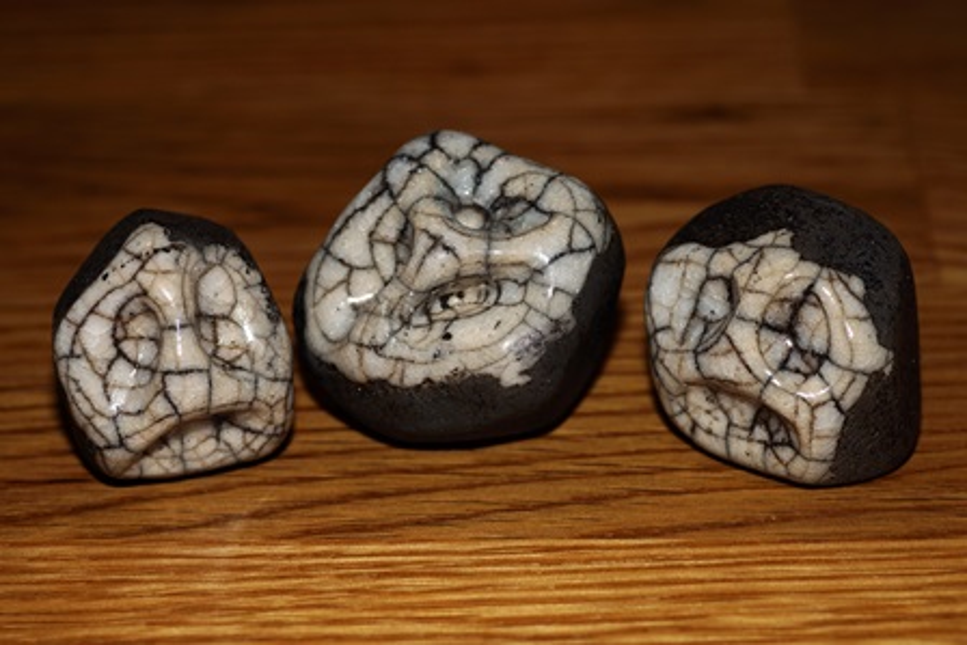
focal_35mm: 75
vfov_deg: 18.2
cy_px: 322
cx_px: 484
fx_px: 2015
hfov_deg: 27.0
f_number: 5.6
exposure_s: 1/60
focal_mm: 50
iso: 100
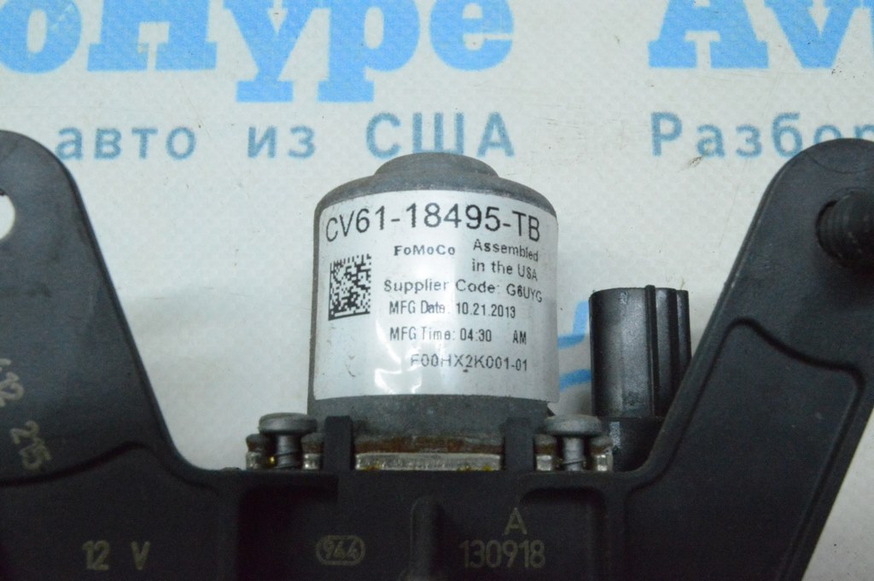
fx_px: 946
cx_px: 437
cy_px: 290
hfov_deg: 49.6
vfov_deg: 34.2
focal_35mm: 39
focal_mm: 26
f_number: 25
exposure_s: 1/40
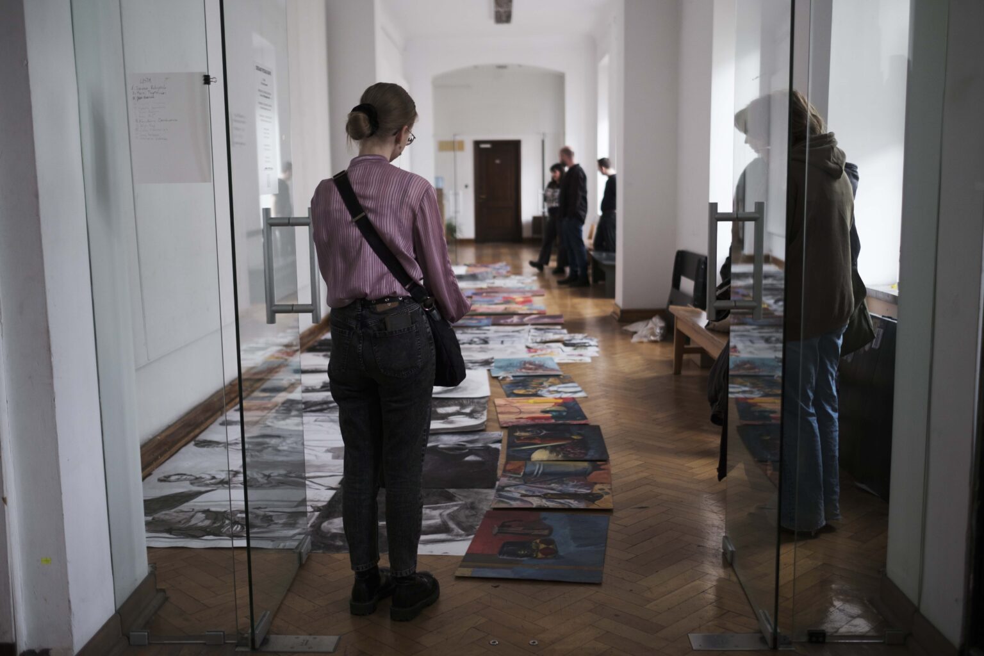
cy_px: 328
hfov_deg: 54.4
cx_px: 492
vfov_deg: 37.9
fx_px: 957
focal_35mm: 35
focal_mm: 23
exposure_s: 1/170
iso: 400
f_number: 1.8
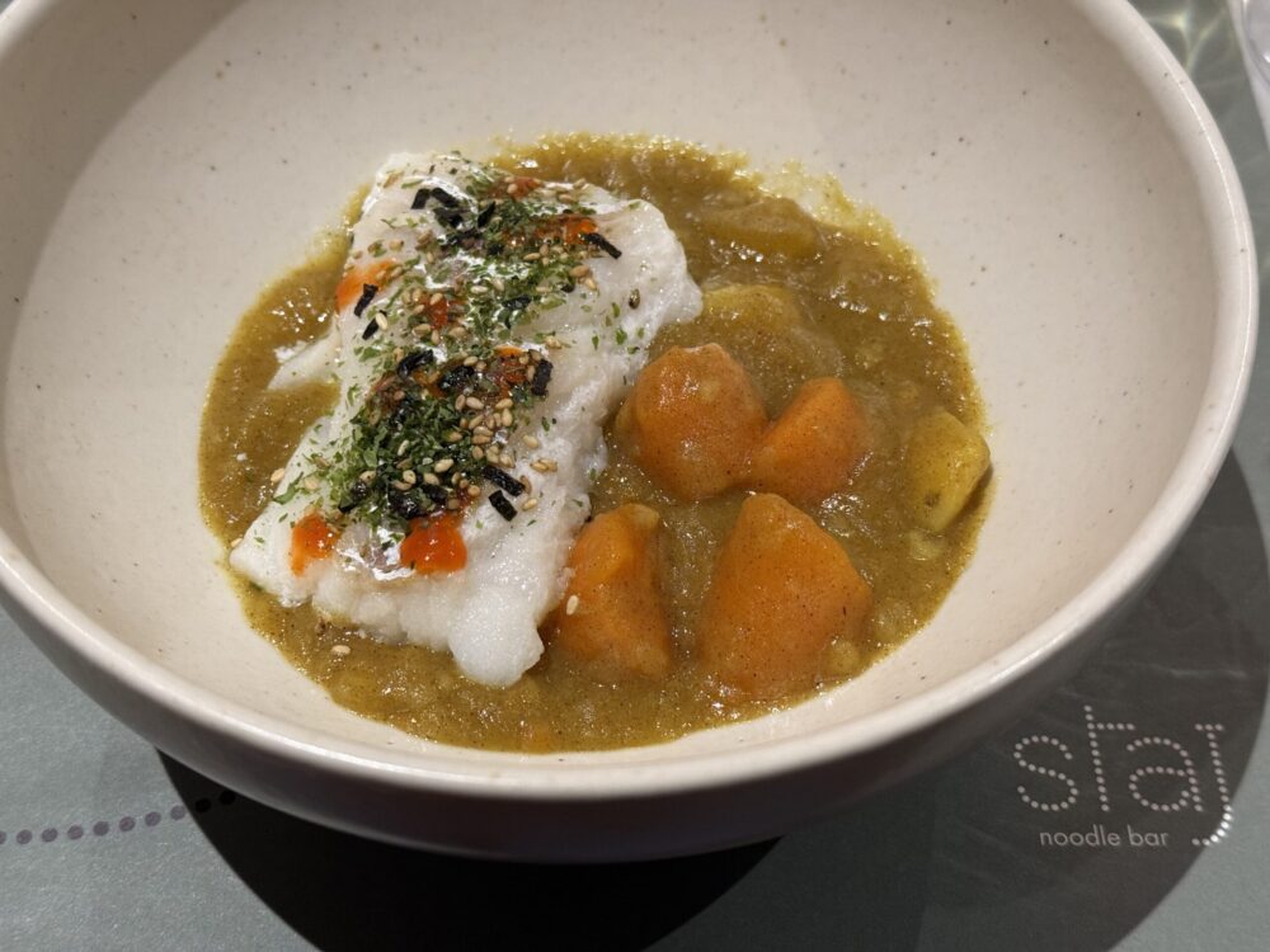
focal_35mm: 48
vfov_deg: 30.3
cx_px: 635
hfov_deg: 39.7
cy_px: 476
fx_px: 1761
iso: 200
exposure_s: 1/33
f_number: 1.78
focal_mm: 6.76
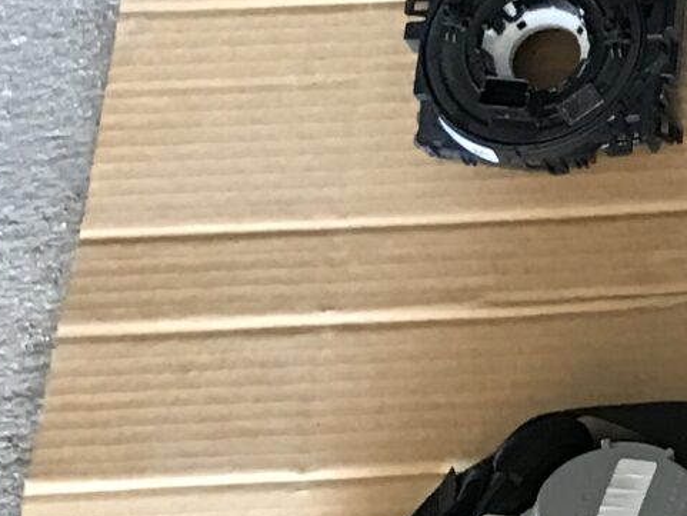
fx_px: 2958
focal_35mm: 149
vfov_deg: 9.6
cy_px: -313
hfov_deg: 11.4
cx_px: 1533
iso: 40
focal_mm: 3.99
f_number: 1.8
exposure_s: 1/33
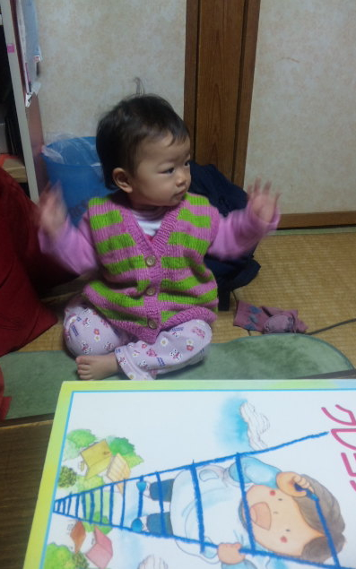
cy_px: 286
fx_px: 481
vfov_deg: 61.2
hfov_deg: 40.6
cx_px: 176
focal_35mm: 31
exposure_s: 1/11.1
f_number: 2.8
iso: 110
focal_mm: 4.82
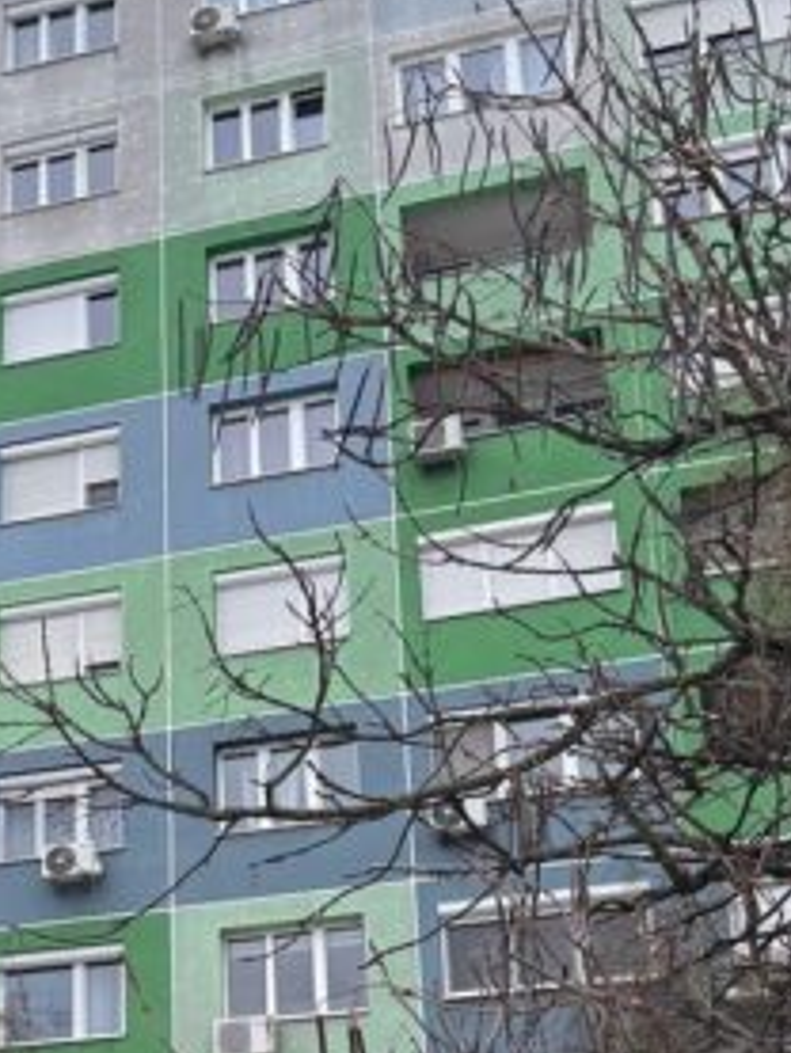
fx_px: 2283
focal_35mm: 75
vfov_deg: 25.2
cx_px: -19
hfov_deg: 19.1
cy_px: 952
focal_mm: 6.76
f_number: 1.78
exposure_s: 1/121
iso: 160
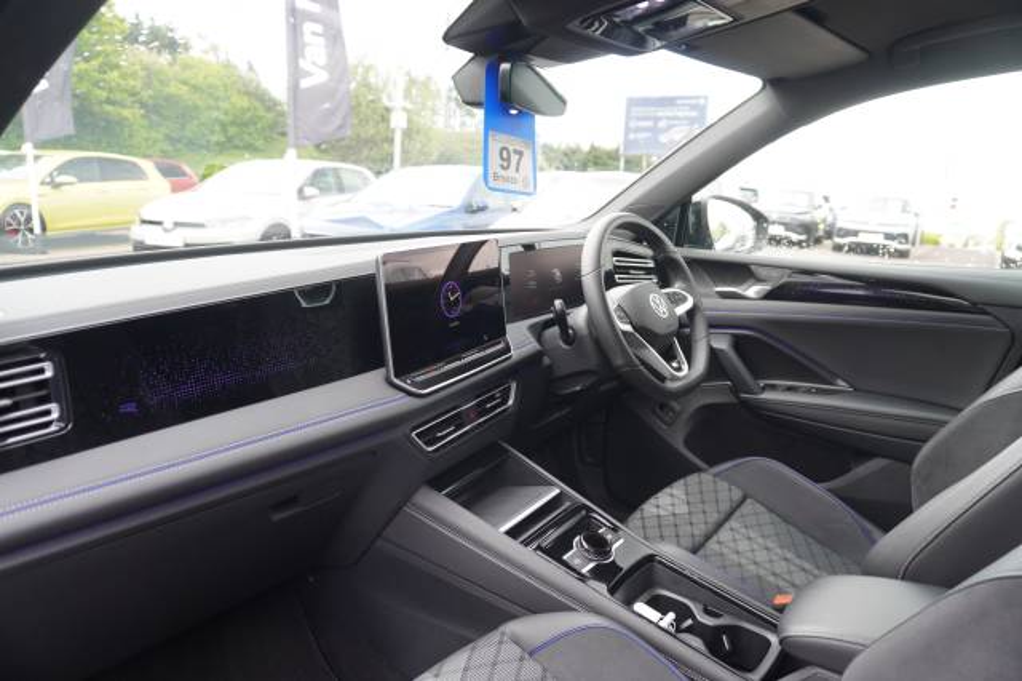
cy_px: 340
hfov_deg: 73.8
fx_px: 681
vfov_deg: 53.1
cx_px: 511
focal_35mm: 24
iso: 250
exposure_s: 1/60
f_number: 4
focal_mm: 16
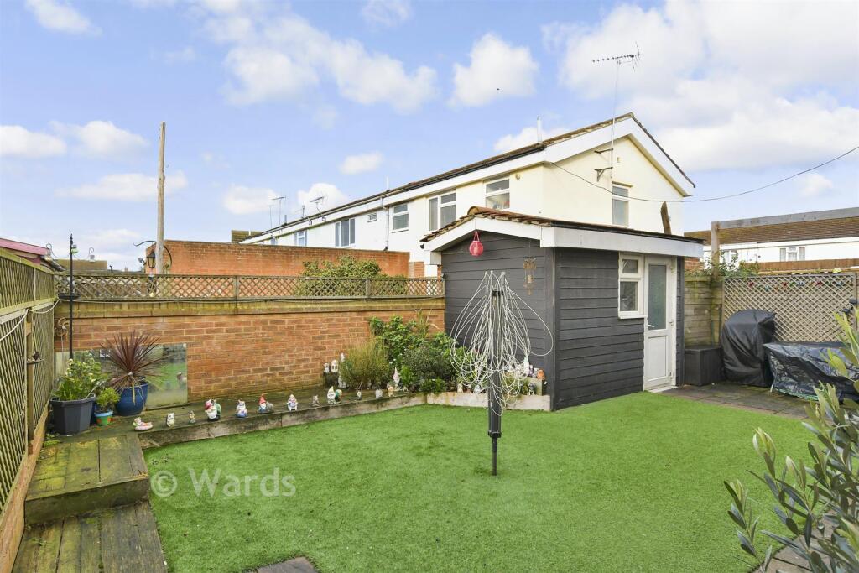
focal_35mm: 15
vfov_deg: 77.3
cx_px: 430
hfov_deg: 100.4
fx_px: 358
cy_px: 286
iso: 250
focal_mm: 10
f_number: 8
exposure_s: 1/100
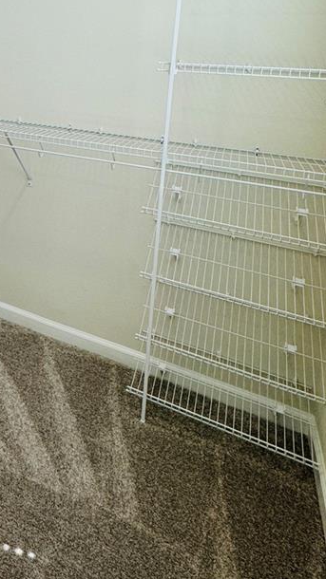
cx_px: -35
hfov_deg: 33.7
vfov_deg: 58.6
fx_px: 461
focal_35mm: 30
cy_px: 104
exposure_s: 1/120
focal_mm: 2.22
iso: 64
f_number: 2.2
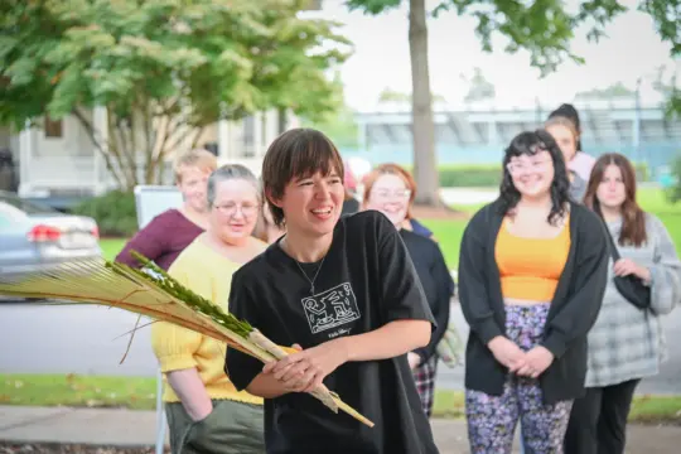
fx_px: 1551
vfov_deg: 16.7
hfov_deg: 24.8
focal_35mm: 82
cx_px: 340
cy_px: 227
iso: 3200
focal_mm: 82
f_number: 4
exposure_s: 1/200
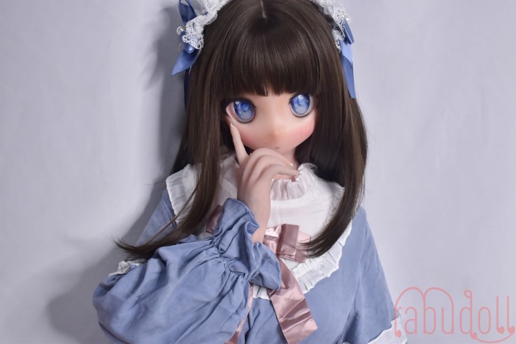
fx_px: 752
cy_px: 172
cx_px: 258
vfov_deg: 25.8
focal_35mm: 52
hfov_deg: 37.9
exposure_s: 1/100
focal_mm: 35
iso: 1000
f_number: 5.6
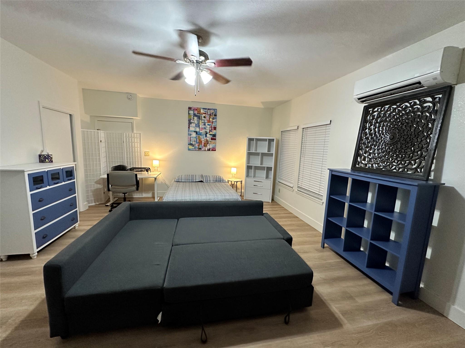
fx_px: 188
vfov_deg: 85.7
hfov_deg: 102.1
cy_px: 174
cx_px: 232
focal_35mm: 14
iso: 400
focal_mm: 2.22
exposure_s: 1/60
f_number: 2.2
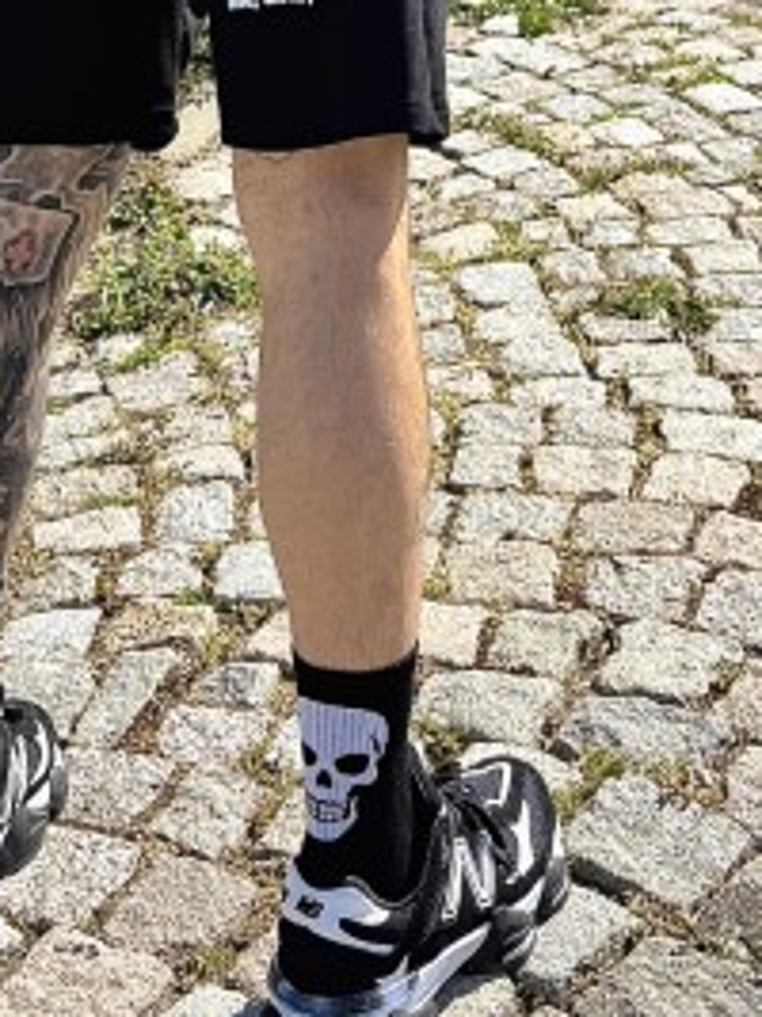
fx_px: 2291
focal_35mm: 78
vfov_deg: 21.7
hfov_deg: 18.8
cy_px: -427
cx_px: 248
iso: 50
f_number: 1.6
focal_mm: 5.96
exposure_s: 1/3448
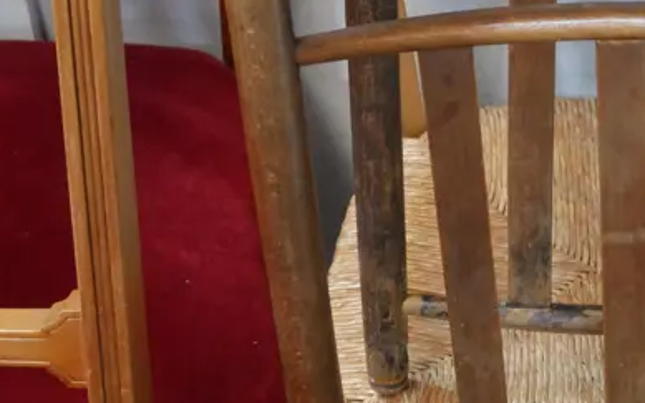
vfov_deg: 12.3
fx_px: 1863
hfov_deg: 19.2
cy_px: 163
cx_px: 601
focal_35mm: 106
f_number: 4.1
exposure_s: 1/60
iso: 2000
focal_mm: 19
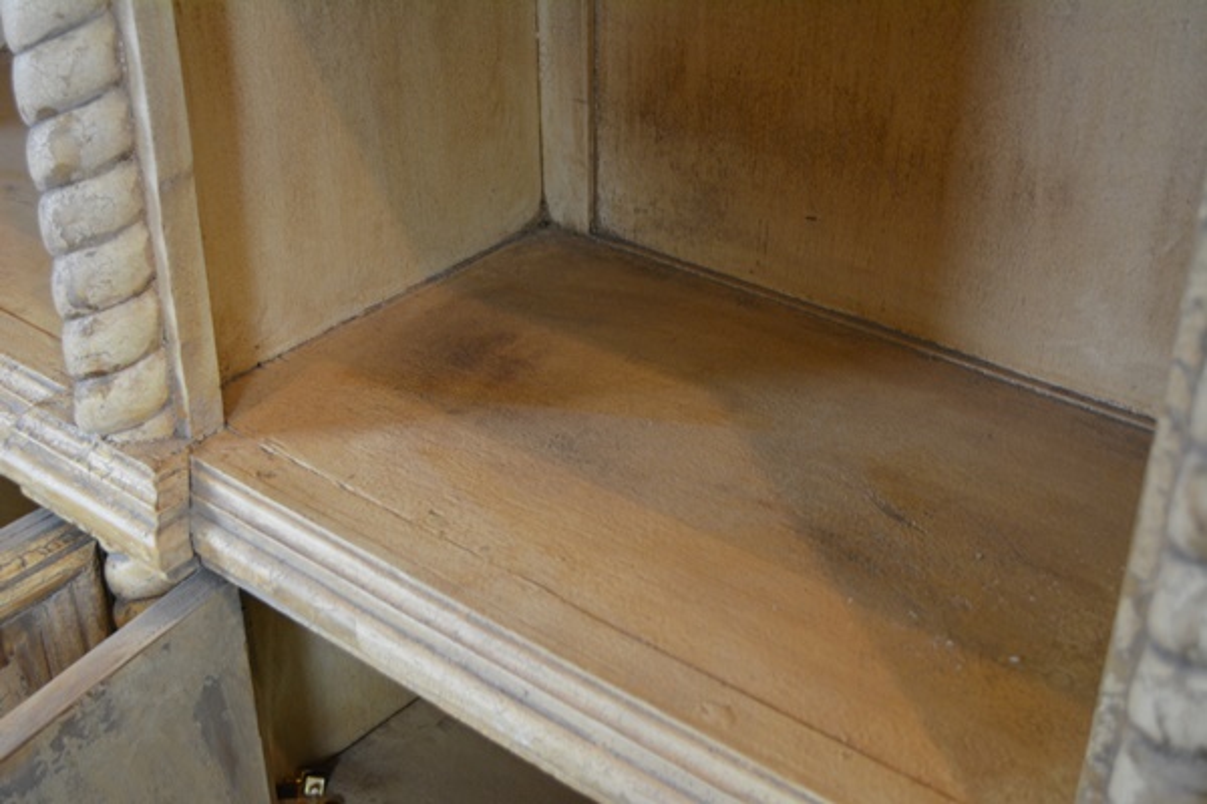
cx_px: 604
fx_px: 1509
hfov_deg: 43.6
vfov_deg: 29.9
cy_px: 402
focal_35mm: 45
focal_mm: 30
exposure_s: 1/30
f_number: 4.5
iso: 800
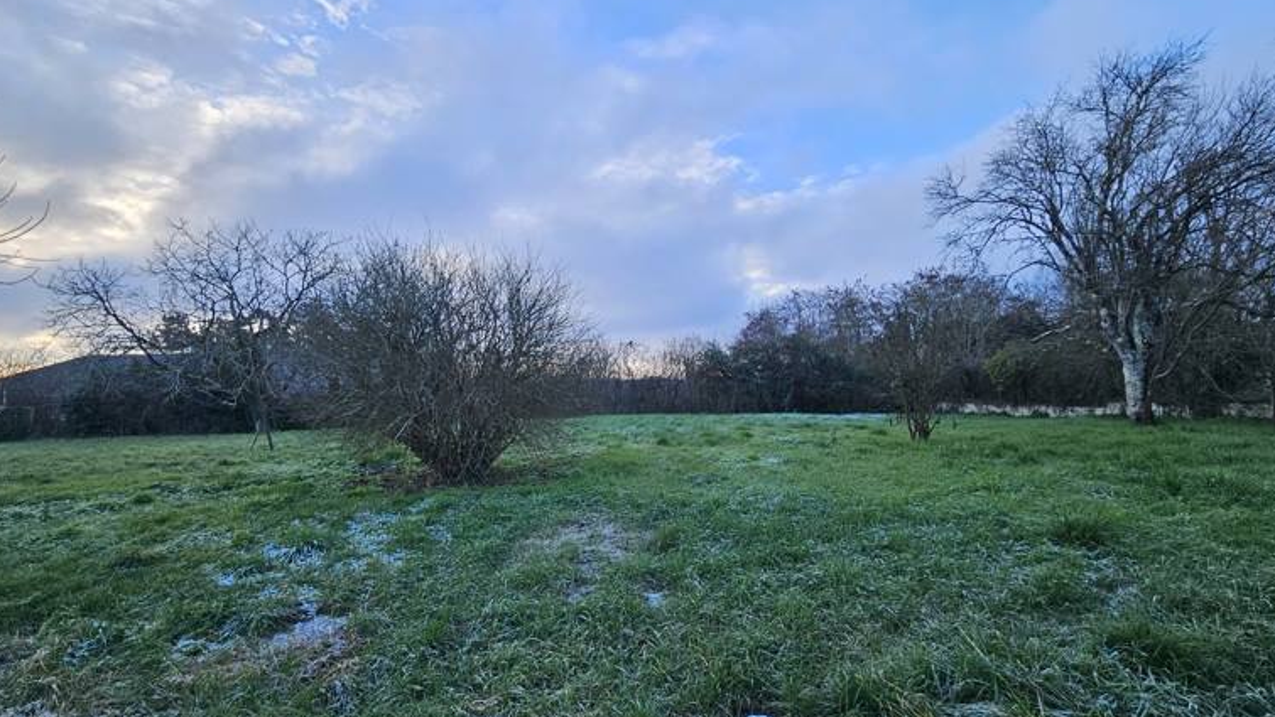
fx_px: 507
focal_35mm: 15
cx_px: 611
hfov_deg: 102.9
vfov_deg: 70.3
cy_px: 398
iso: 50
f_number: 2.2
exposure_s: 1/334
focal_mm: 2.2
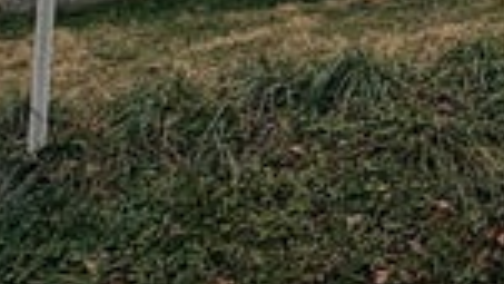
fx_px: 1150
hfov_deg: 23.2
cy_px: -351
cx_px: 559
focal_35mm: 86
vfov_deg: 11.9
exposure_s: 1/770
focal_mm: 2.22
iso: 20
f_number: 2.2
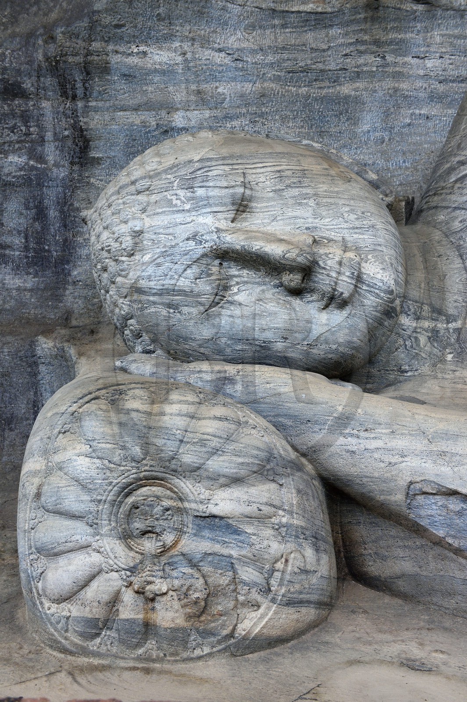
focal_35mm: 40
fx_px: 779
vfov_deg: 48.5
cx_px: 234
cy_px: 351
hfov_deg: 33.4
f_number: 6.3
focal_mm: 40
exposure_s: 1/60
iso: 1600
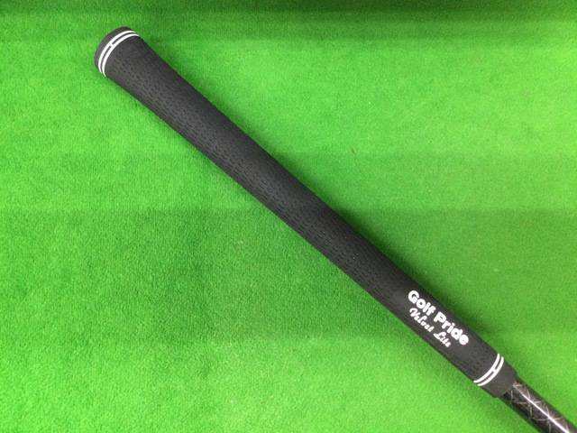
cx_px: 288
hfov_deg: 58.4
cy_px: 216
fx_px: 517
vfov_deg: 45.4
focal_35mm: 31
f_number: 2.4
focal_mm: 3.3
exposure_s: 1/24
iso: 200
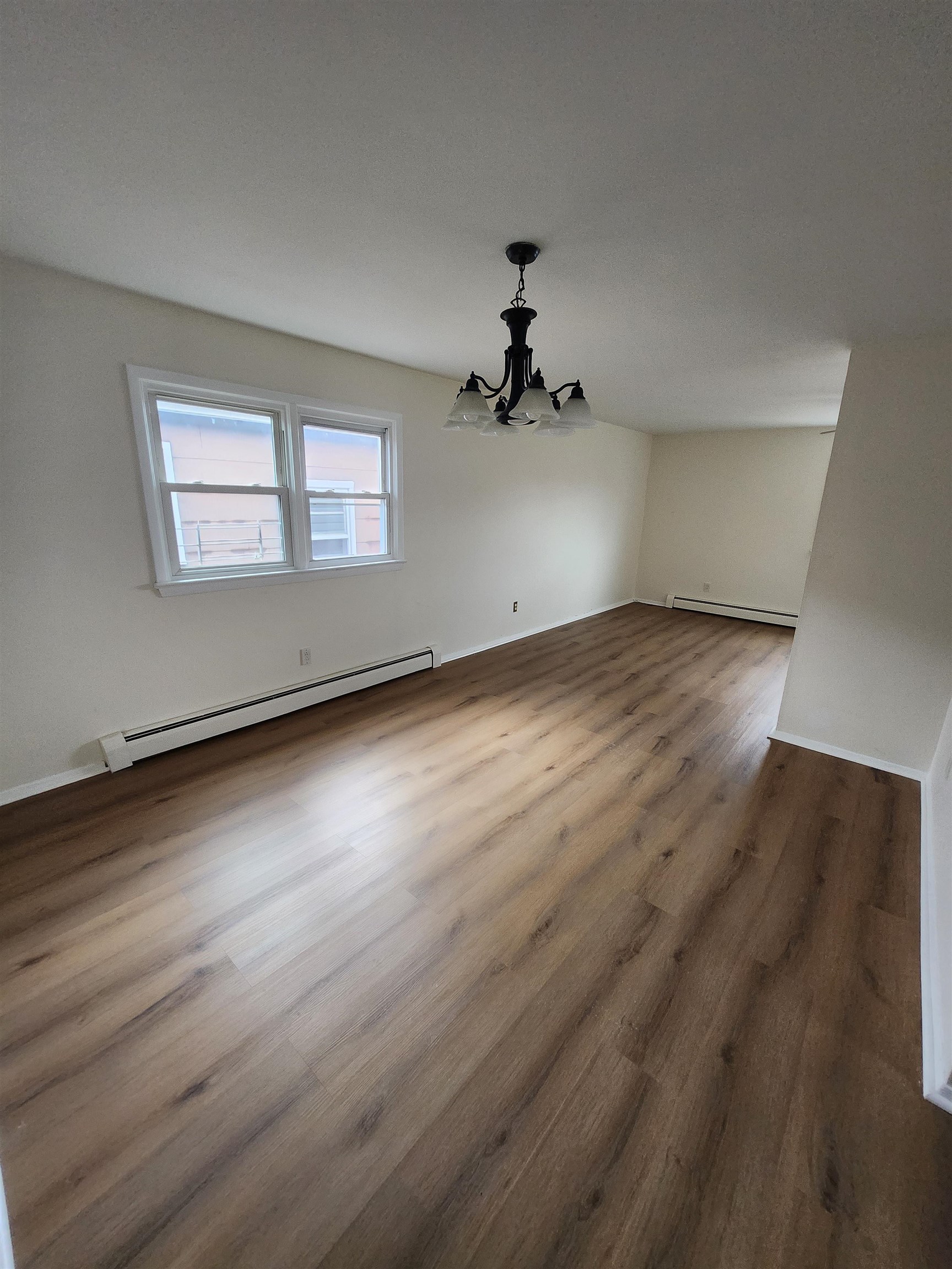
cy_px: 634
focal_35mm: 13
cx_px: 476
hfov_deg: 89.9
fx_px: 477
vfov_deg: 106.2
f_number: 2.2
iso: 160
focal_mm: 1.74
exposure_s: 1/60
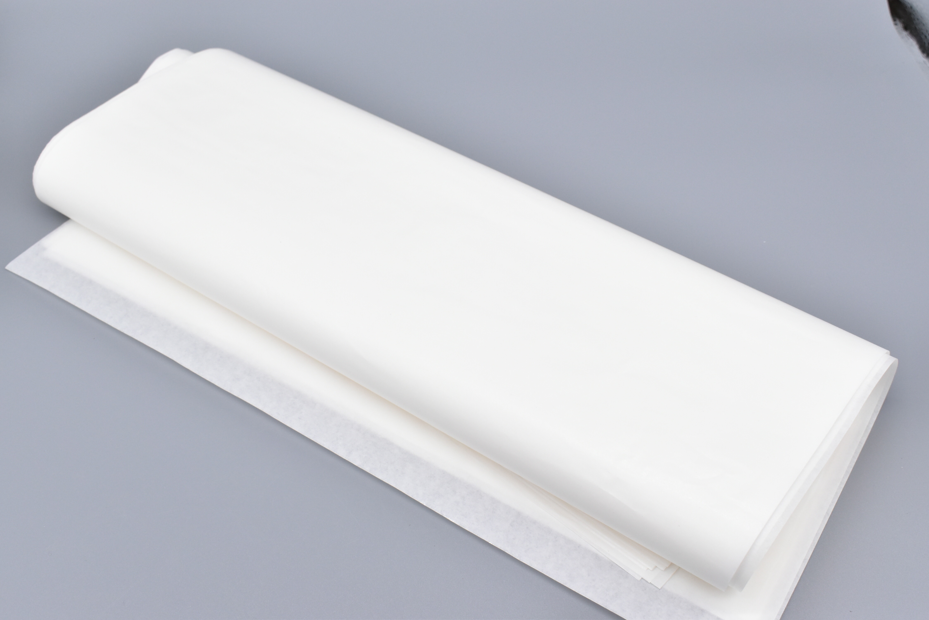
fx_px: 1084
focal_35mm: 42
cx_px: 464
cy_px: 310
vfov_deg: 31.9
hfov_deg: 46.4
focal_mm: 28
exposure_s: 1/250
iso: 1250
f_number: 9
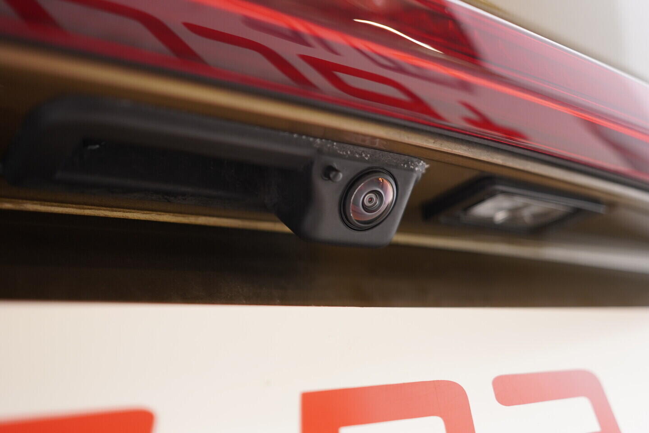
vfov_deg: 36.9
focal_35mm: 36
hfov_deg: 53.1
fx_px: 649
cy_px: 216
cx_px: 324
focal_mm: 24
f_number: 2.8
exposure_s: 1/40
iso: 250
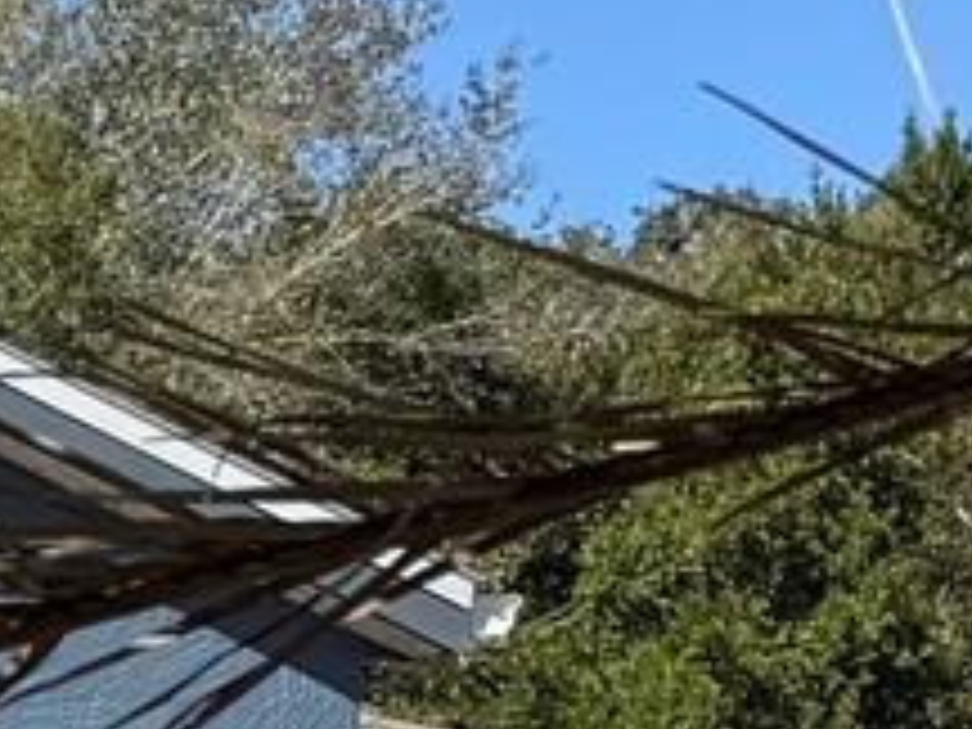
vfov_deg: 8.1
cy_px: 1233
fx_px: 4998
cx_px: -2061
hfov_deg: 8.8
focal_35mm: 178
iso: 80
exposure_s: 1/2907
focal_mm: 6.76
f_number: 1.78
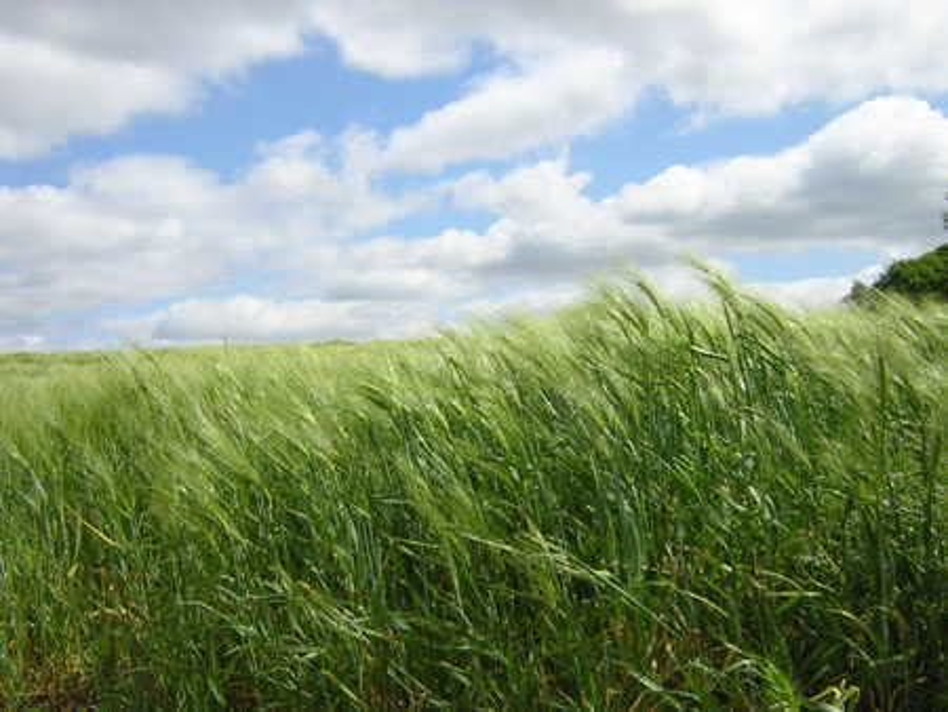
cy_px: 356
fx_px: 986
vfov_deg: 39.7
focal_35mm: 36
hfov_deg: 51.3
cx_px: 474
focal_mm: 4.7
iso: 100
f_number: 5.2
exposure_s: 1/392
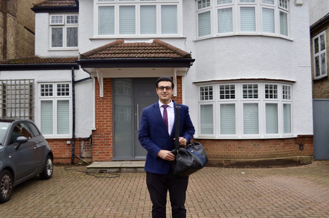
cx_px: 164
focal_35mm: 36
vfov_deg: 36.7
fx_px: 328
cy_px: 109
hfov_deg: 53.2
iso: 400
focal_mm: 24
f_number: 5.6
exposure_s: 1/125
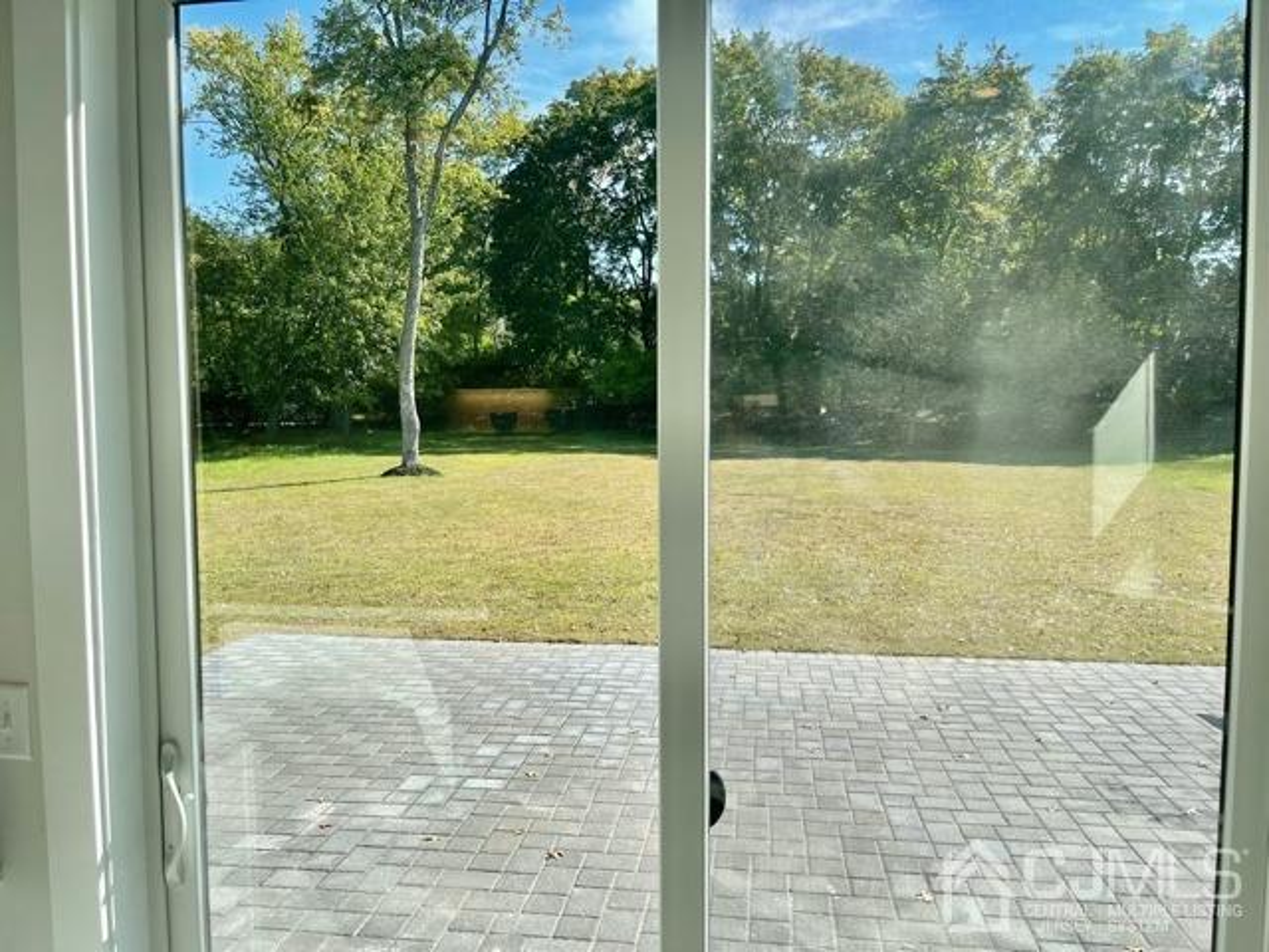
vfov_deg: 53.1
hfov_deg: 67.3
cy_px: 476
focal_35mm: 26
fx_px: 953
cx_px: 634
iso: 32
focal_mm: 5.1
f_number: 1.6
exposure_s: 1/1403
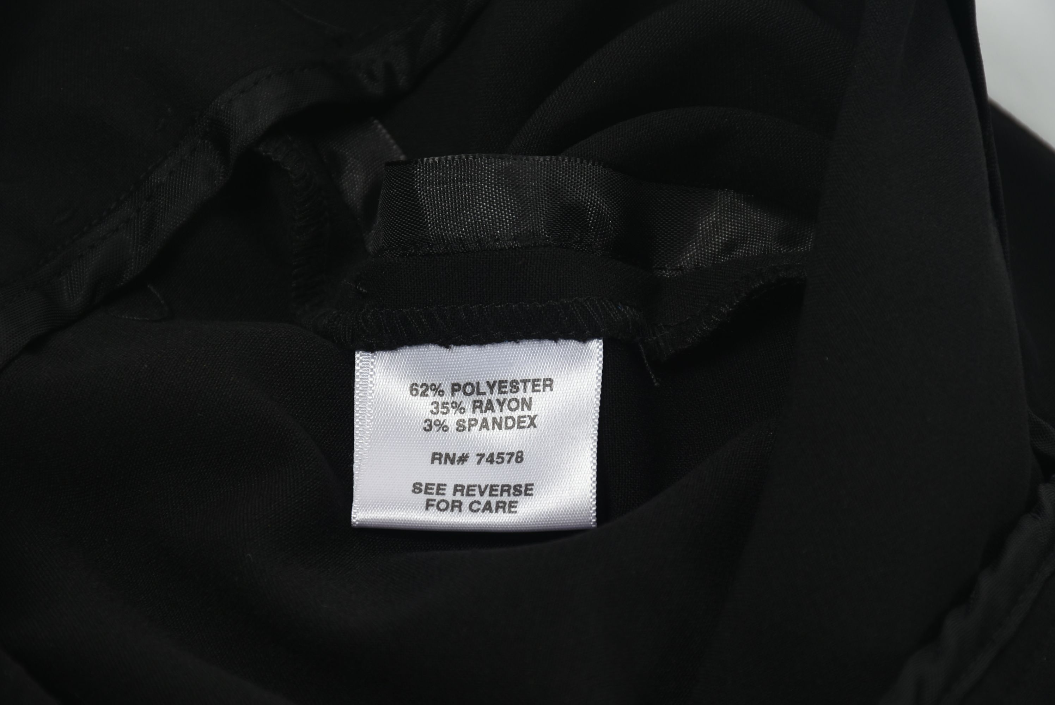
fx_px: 6159
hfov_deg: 9.8
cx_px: 528
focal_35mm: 210
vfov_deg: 6.6
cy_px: 352
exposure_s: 1/125
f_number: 10
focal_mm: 140
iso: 200
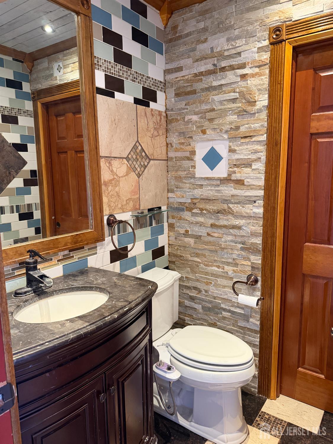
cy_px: 222
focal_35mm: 24
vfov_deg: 71.6
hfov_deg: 56.8
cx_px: 166
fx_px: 308
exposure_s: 1/60
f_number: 1.78
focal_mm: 6.76
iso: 500
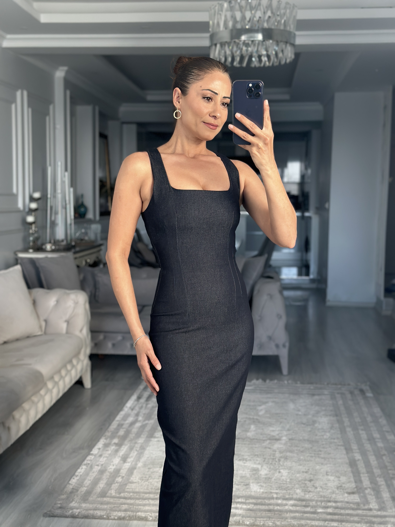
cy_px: 264
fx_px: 730
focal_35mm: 48
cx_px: 198
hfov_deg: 30.3
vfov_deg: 39.7
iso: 125
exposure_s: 1/150
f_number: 1.78
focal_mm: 6.86
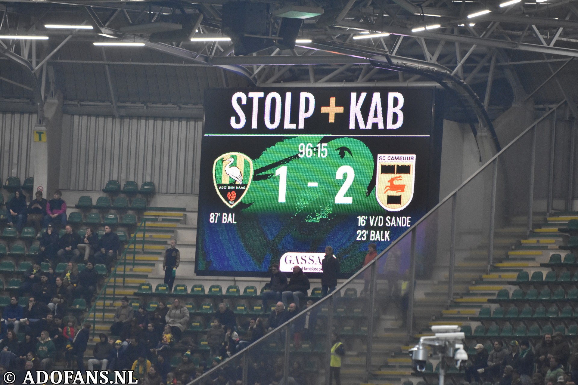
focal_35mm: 300
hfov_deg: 6.9
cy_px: 192
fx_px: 4816
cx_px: 289
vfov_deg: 4.6
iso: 2500
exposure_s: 1/500
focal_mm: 200
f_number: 2.8
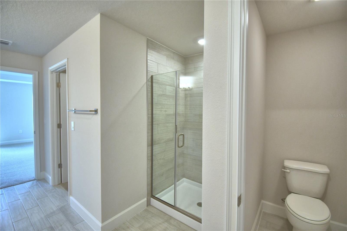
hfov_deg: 100.4
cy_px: 116
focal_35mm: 15
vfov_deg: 77.3
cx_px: 174
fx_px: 145
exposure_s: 1/80
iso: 400
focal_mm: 10
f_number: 4.5
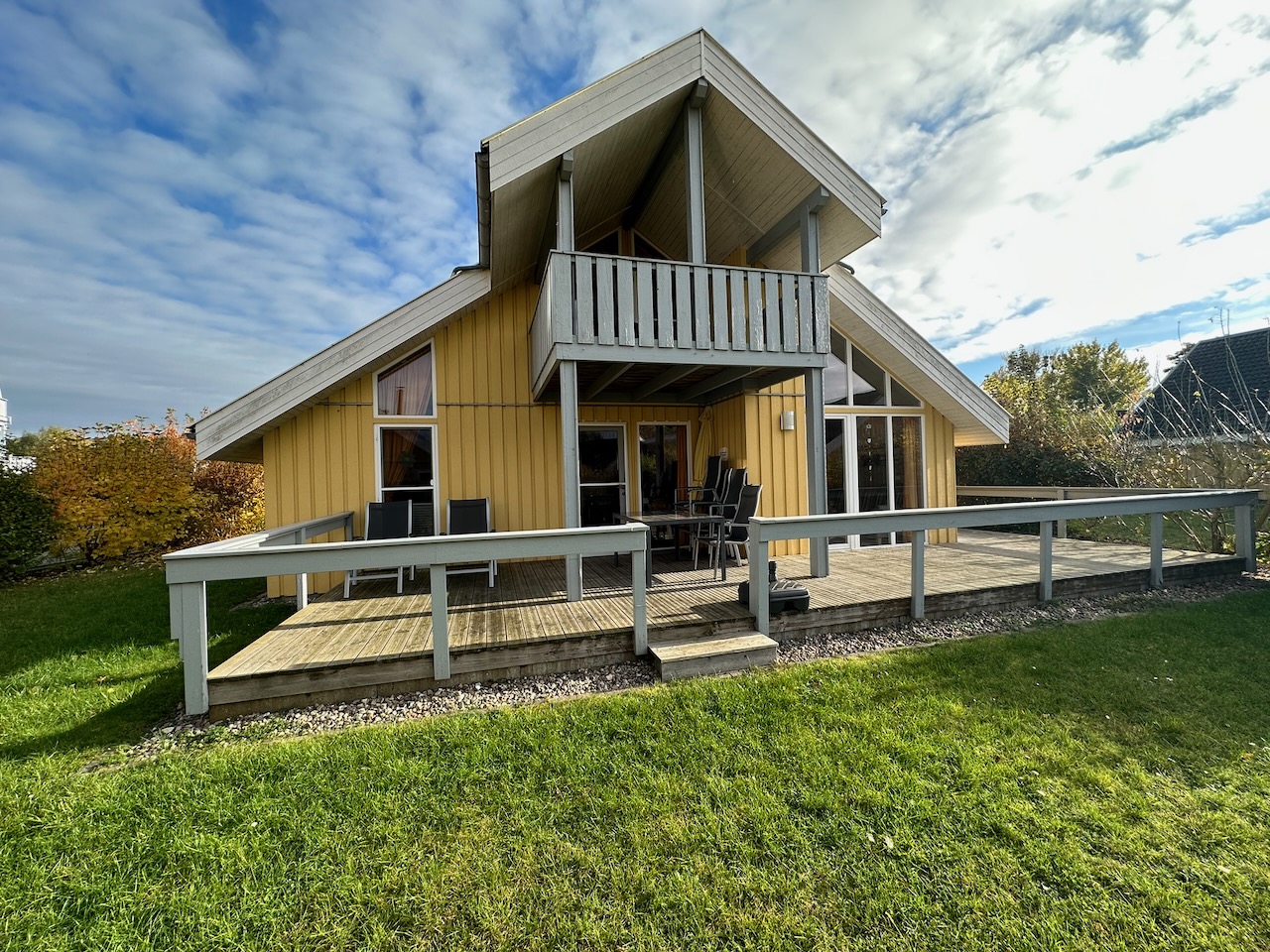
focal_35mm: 14
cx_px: 635
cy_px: 476
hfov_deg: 102.1
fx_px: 514
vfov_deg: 85.7
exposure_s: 1/673
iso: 40
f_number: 2.2
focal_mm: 2.22
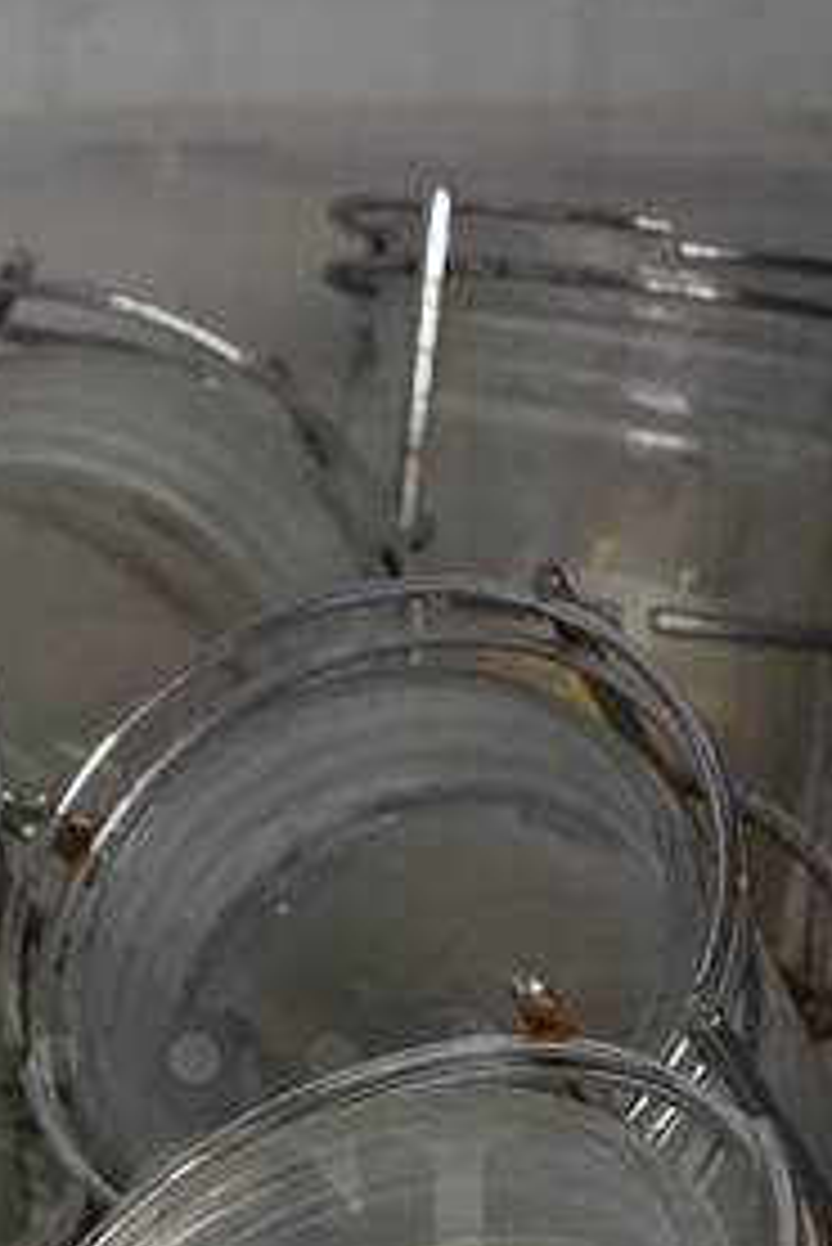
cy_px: 1244
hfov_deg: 12.0
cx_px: 193
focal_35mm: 114
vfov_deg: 17.6
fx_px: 3935
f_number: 3.8
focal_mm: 23
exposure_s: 1/125
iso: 1800
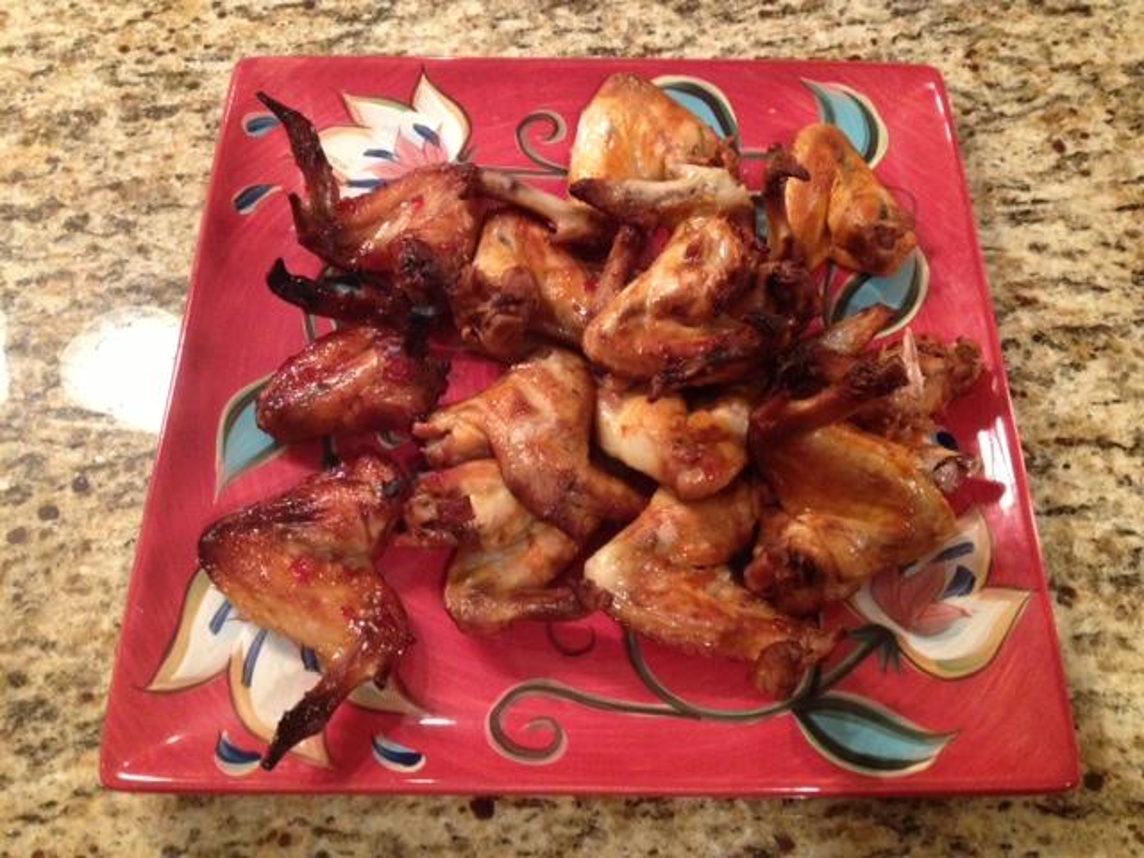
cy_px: 429
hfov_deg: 52.6
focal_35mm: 35
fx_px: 1157
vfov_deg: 40.7
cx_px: 572
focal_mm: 4.28
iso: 320
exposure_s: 1/20
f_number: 2.4
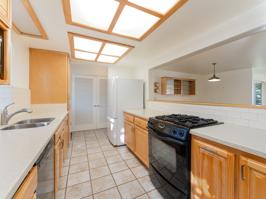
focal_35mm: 21
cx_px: 148
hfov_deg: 78.7
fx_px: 161
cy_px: 98
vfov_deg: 63.4
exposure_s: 1/2000
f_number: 8
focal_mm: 19
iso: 320
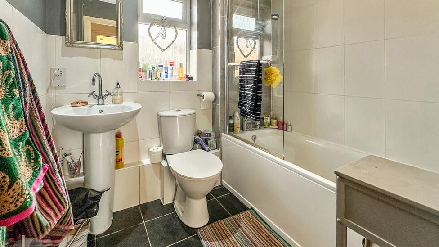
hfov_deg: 99.3
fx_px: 186
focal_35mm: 16
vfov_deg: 67.1
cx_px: 226
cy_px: 122
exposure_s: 1/100
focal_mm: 2.22
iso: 64
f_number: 2.2
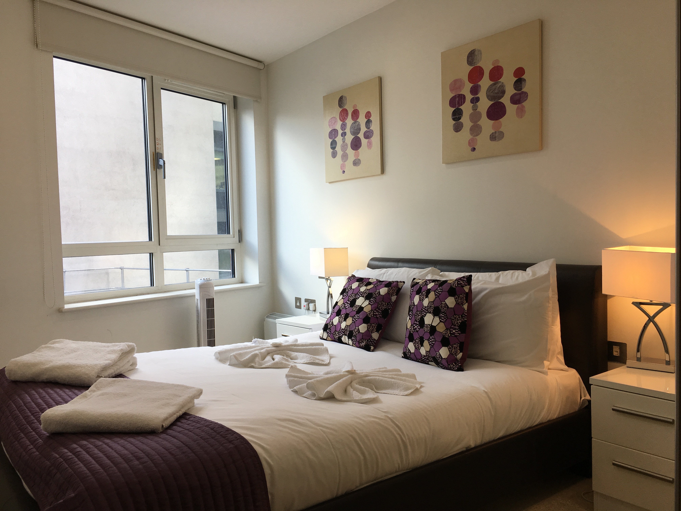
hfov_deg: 61.7
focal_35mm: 29
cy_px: 256
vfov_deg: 48.2
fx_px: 571
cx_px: 340
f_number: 2.2
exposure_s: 1/50
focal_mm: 4.15
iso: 25
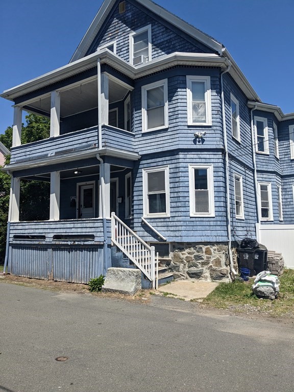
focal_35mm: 27
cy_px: 196
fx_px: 306
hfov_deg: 51.4
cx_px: 147
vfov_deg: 65.3
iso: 60
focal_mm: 4.38
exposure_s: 1/4673
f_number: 1.73
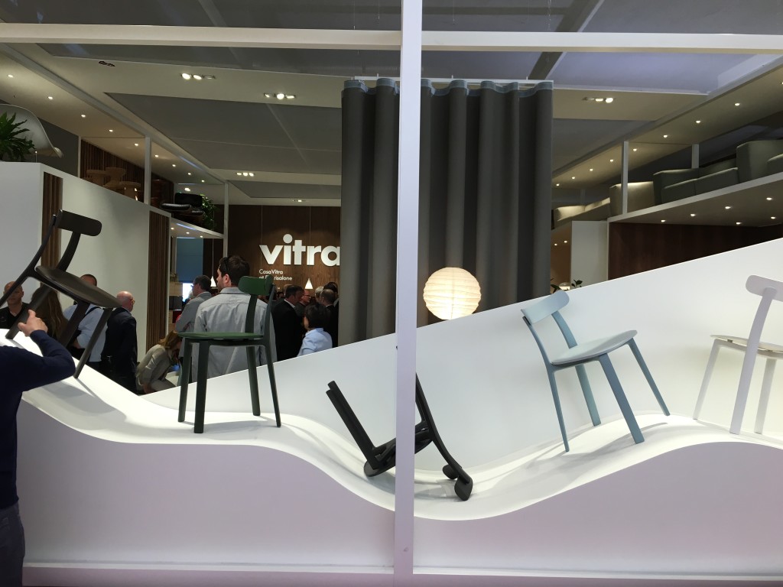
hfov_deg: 61.7
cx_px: 392
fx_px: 656
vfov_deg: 48.2
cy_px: 294
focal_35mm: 29
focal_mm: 4.15
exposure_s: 1/33
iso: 25
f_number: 2.2
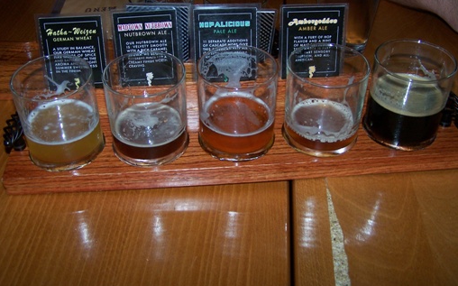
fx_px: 536
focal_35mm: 43
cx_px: 230
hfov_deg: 46.2
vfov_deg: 29.8
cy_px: 124
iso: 140
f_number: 2.8
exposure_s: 1/60
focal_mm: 6.7
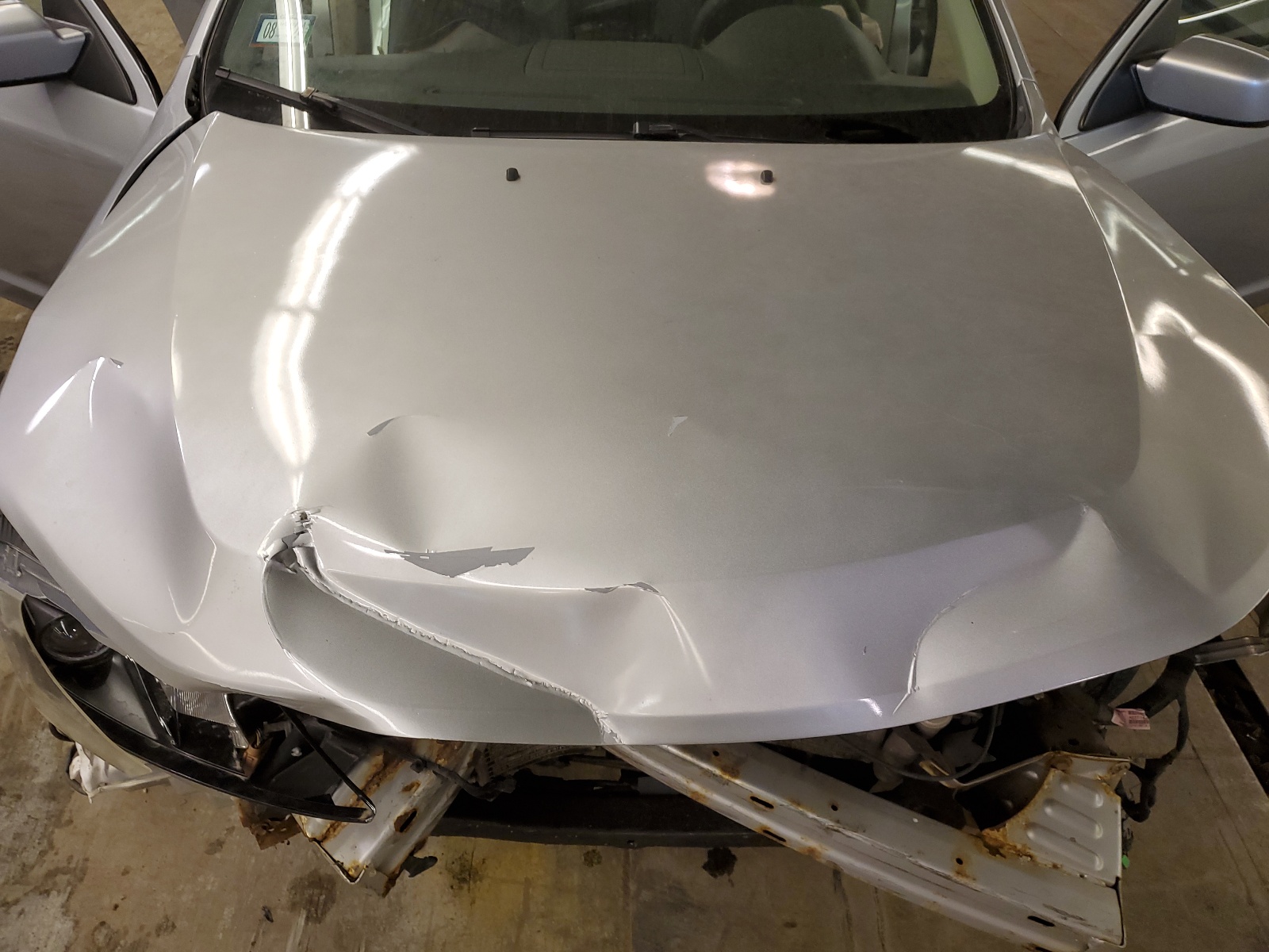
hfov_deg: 67.3
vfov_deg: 53.1
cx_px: 634
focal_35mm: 26
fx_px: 953
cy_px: 476
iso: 61
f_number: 1.5
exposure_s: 1/60.2
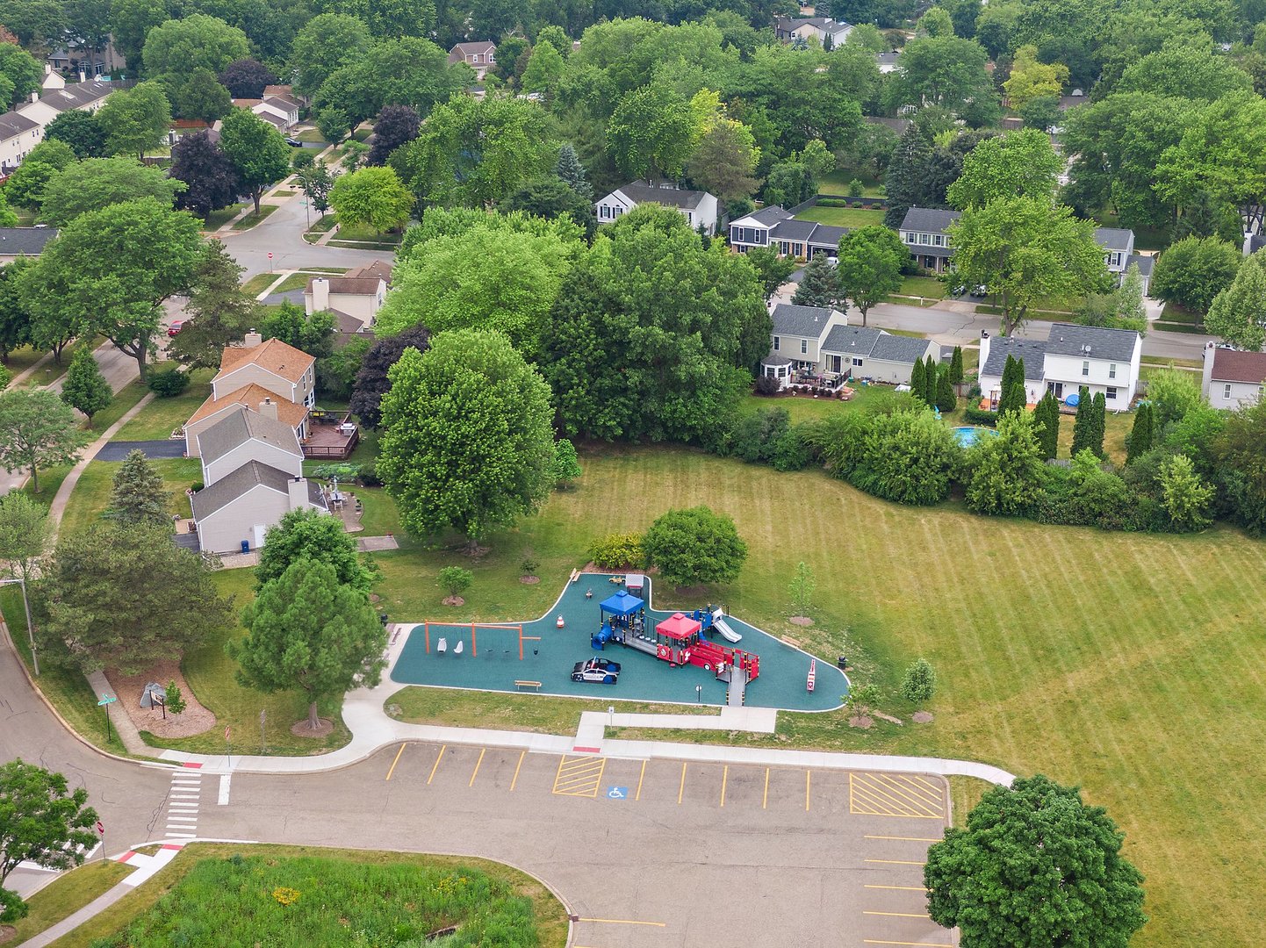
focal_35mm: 48
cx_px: 633
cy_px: 474
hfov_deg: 39.7
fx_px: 1755
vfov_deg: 30.2
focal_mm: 8.6
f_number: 3.8
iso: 100
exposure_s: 1/80
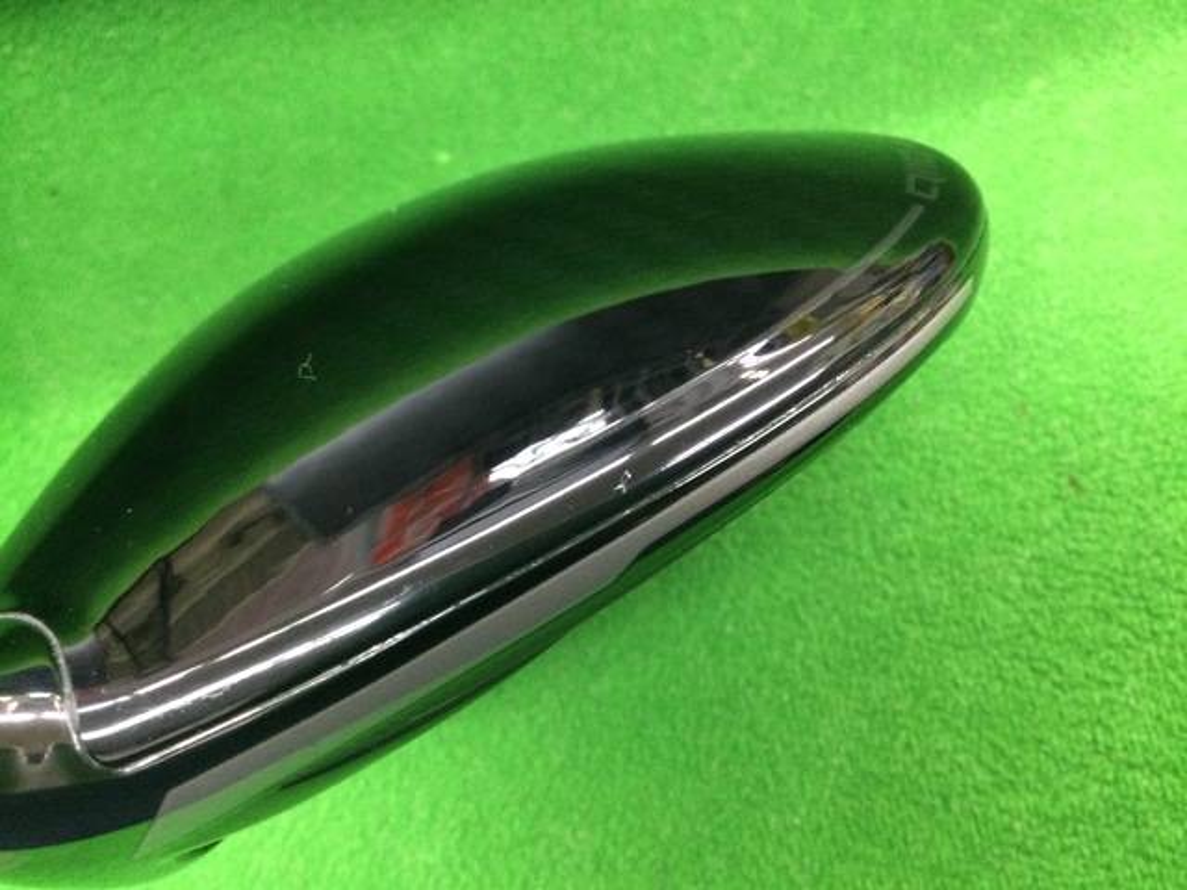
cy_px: 445
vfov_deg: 45.4
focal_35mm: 31
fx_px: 1063
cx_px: 594
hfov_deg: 58.4
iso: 200
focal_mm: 3.3
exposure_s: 1/17
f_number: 2.4
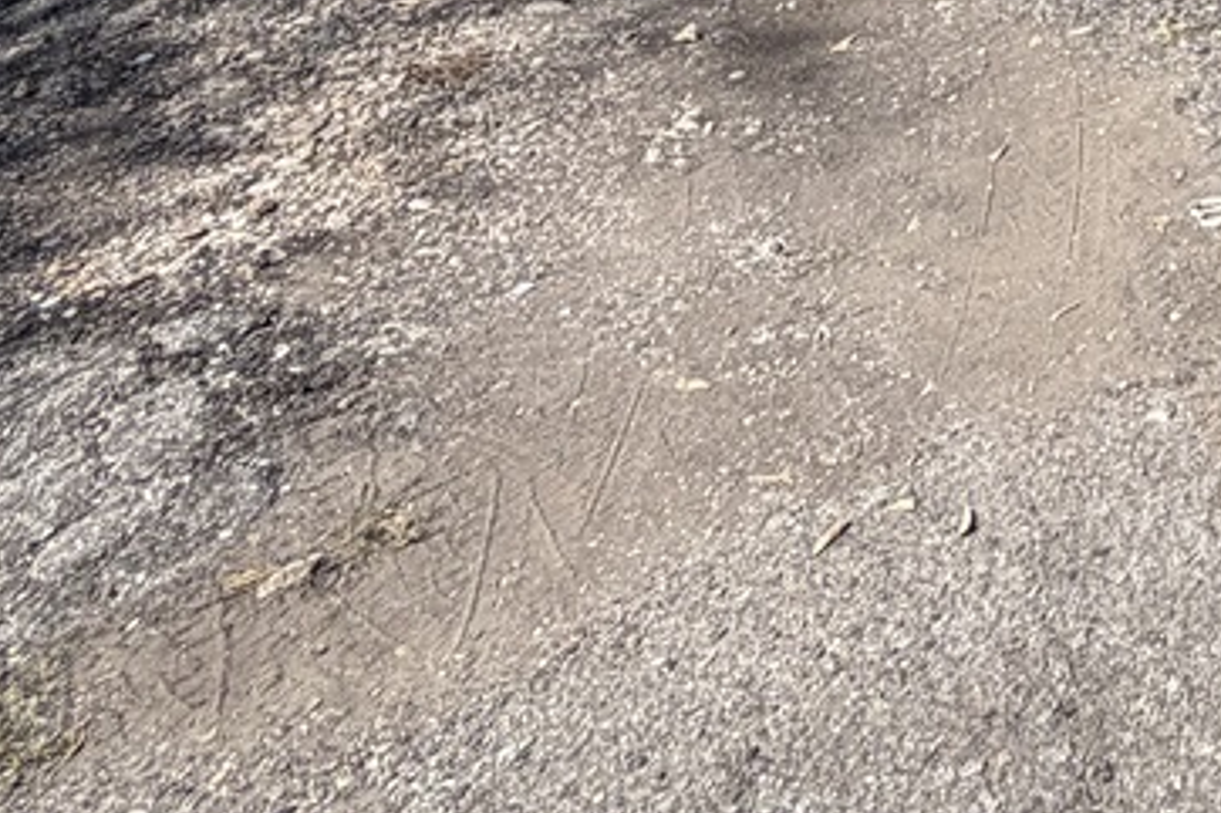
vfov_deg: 16.3
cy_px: -918
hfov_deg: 26.7
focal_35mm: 58
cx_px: 1744
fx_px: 1966
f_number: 2.2
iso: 25
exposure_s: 1/770
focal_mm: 2.22
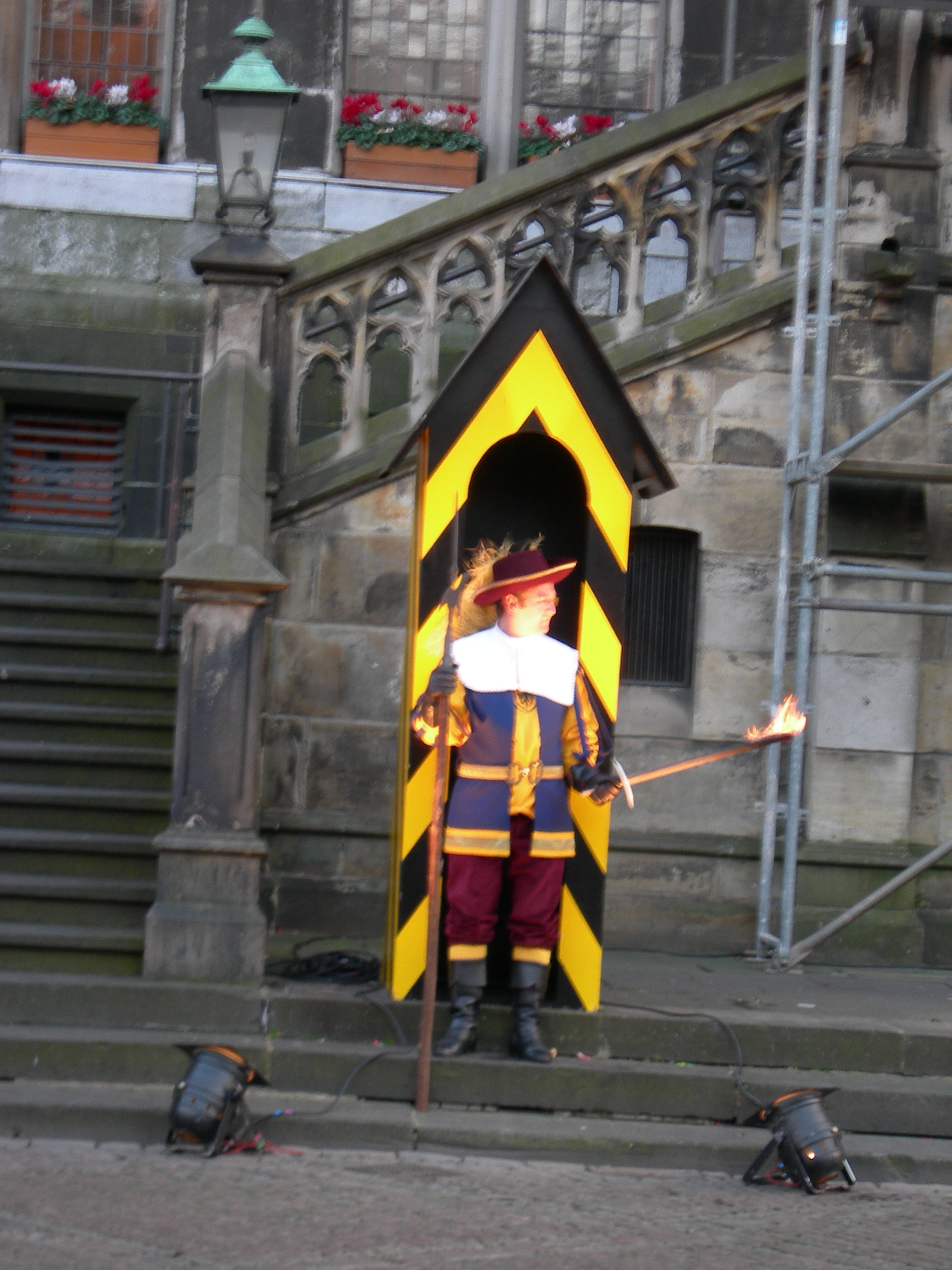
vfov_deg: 17.3
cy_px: 635
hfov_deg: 13.0
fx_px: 4180
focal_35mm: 114
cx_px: 476
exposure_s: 1/9.8
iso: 50
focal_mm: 23.4
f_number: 4.9
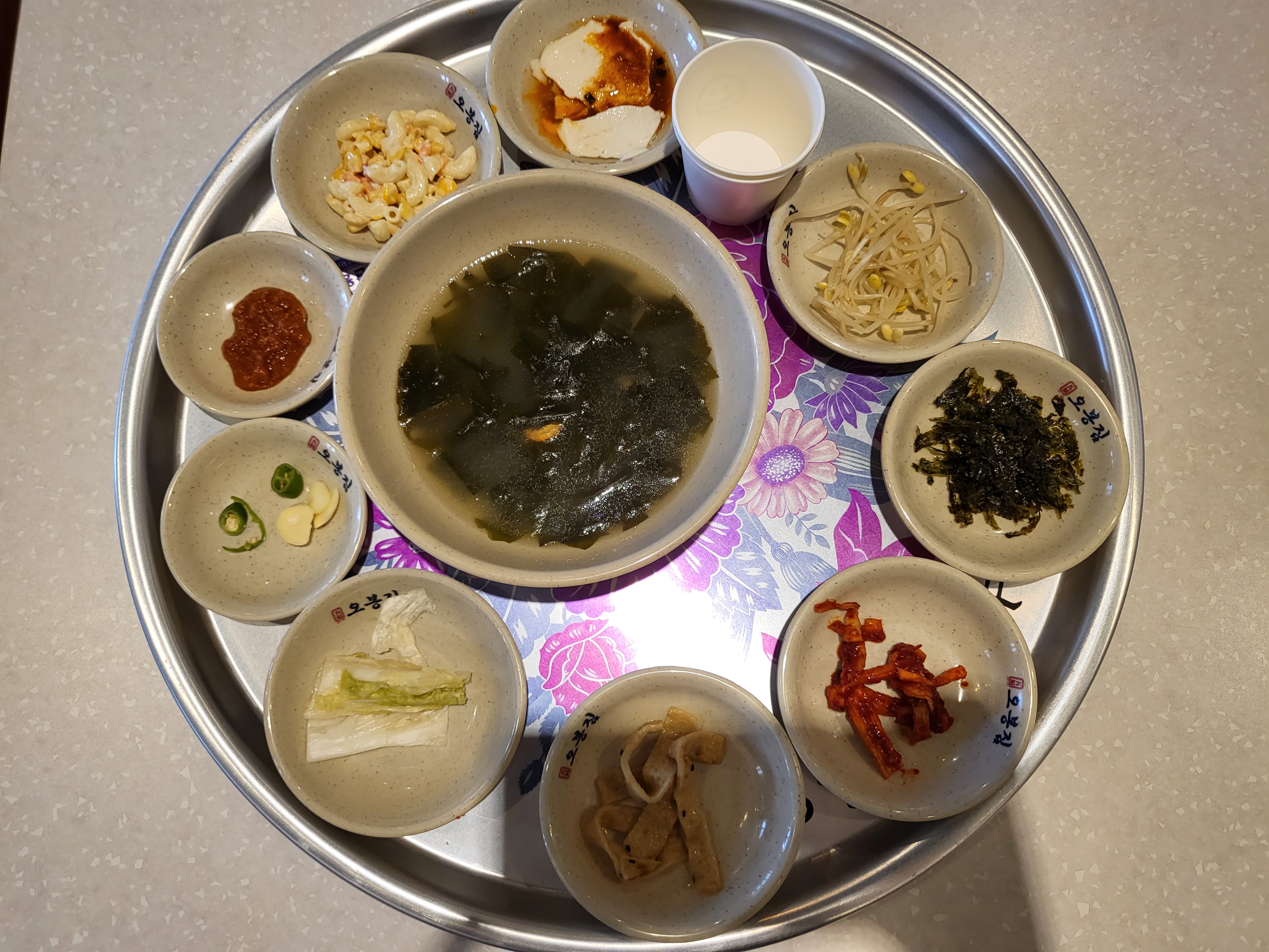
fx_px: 953
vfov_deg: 53.1
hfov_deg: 67.3
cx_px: 634
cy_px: 476
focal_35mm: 26
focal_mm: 4.25
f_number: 1.8
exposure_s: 1/120
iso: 100
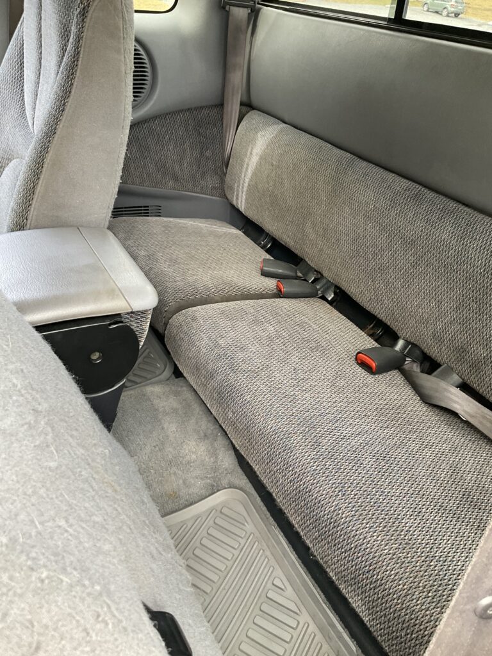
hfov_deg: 48.2
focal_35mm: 29
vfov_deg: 61.7
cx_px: 246
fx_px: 550
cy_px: 328
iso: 64
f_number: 1.8
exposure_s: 1/60
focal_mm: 3
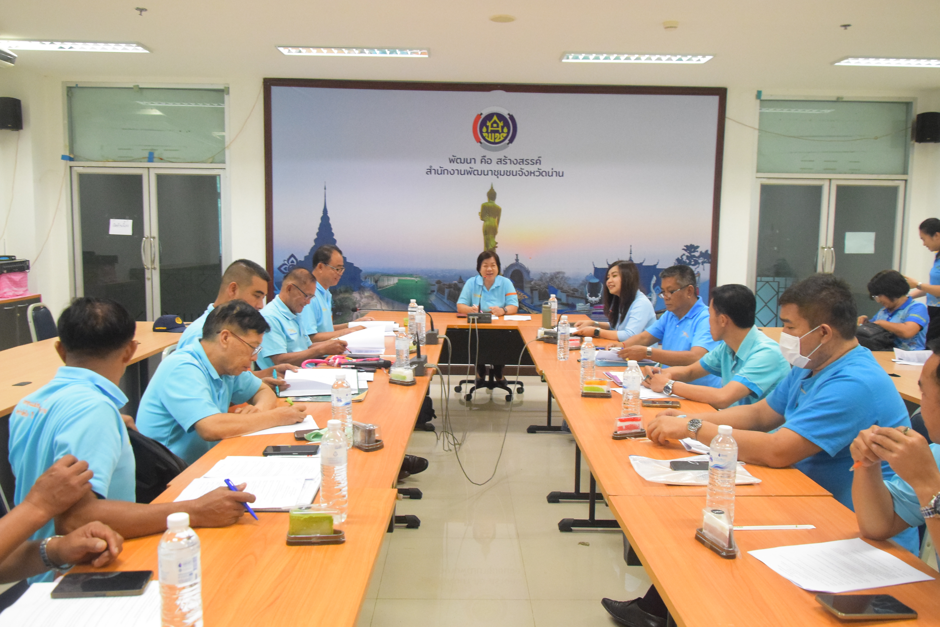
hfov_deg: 67.4
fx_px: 705
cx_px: 470
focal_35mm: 27
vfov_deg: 48.0
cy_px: 314
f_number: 6.3
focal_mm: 18
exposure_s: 1/160
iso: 5000
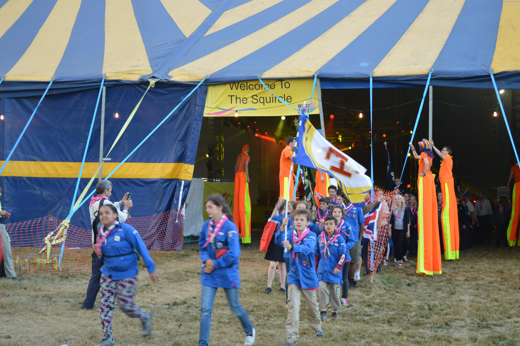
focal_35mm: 52
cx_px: 260
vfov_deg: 25.7
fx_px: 758
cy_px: 173
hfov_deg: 37.9
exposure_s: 1/50
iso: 400
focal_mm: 35
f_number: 5
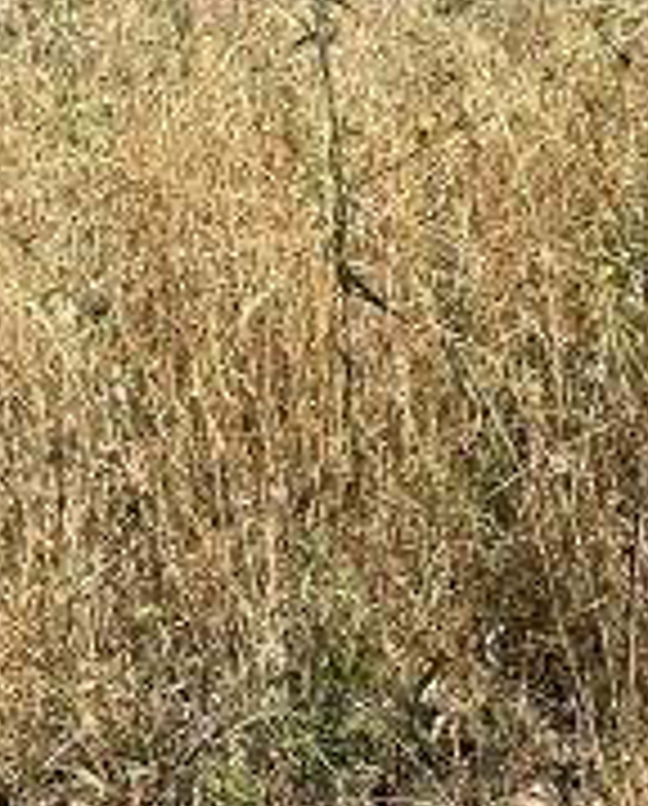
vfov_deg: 10.2
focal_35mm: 181
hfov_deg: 8.5
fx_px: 4324
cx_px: -117
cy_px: -477
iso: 32
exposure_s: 1/4000
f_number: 1.6
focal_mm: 4.2
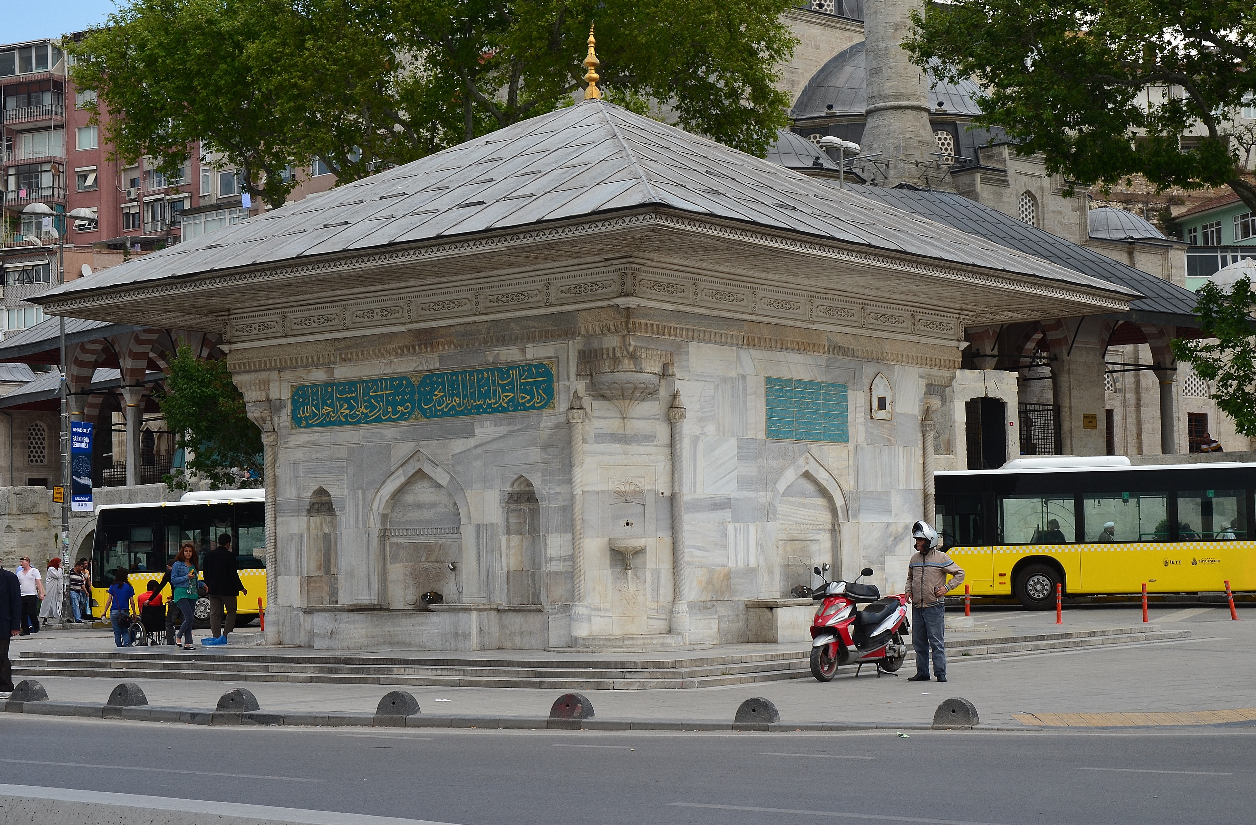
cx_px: 628
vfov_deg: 22.4
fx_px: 2083
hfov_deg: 33.6
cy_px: 412
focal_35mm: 60
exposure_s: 1/125
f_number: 11
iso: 200
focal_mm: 40
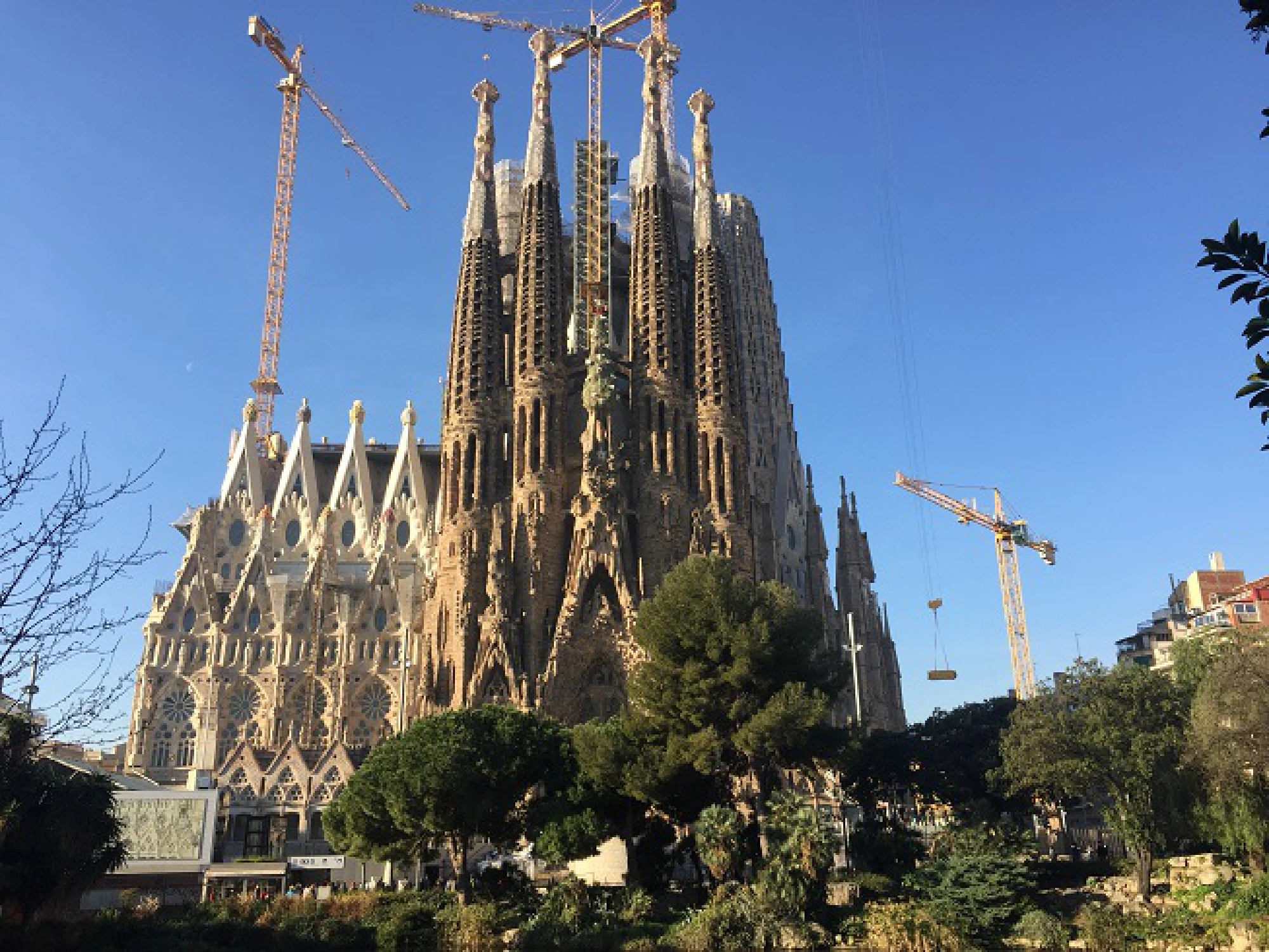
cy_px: 476
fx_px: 1063
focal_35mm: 29
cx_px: 634
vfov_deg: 48.2
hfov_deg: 61.6
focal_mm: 4.15
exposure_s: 1/1014
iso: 32
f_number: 2.2
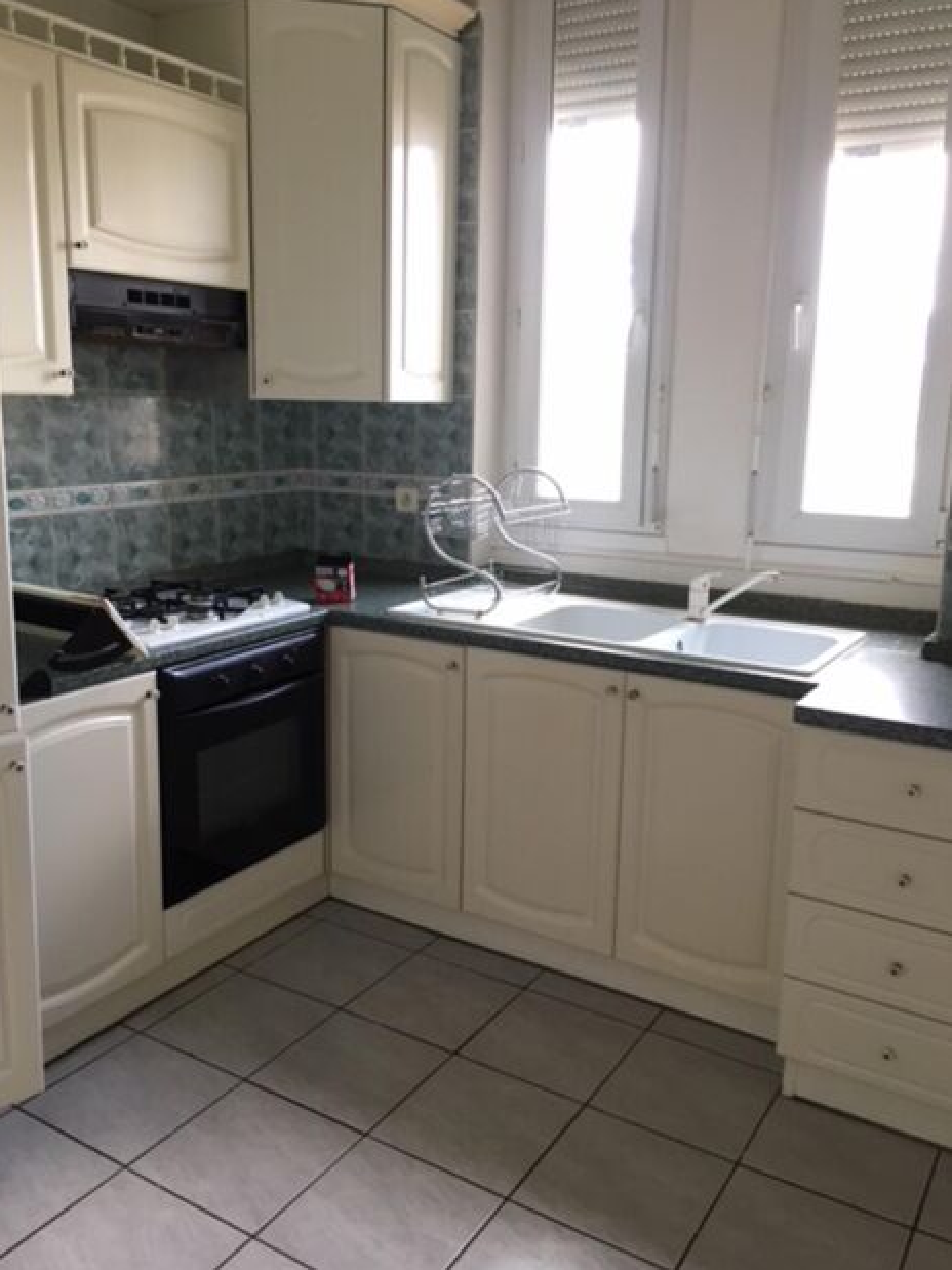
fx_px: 1100
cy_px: 618
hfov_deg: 46.8
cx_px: 472
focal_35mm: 30
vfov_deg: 60.0
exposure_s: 1/33
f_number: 2.2
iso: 80
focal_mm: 4.15
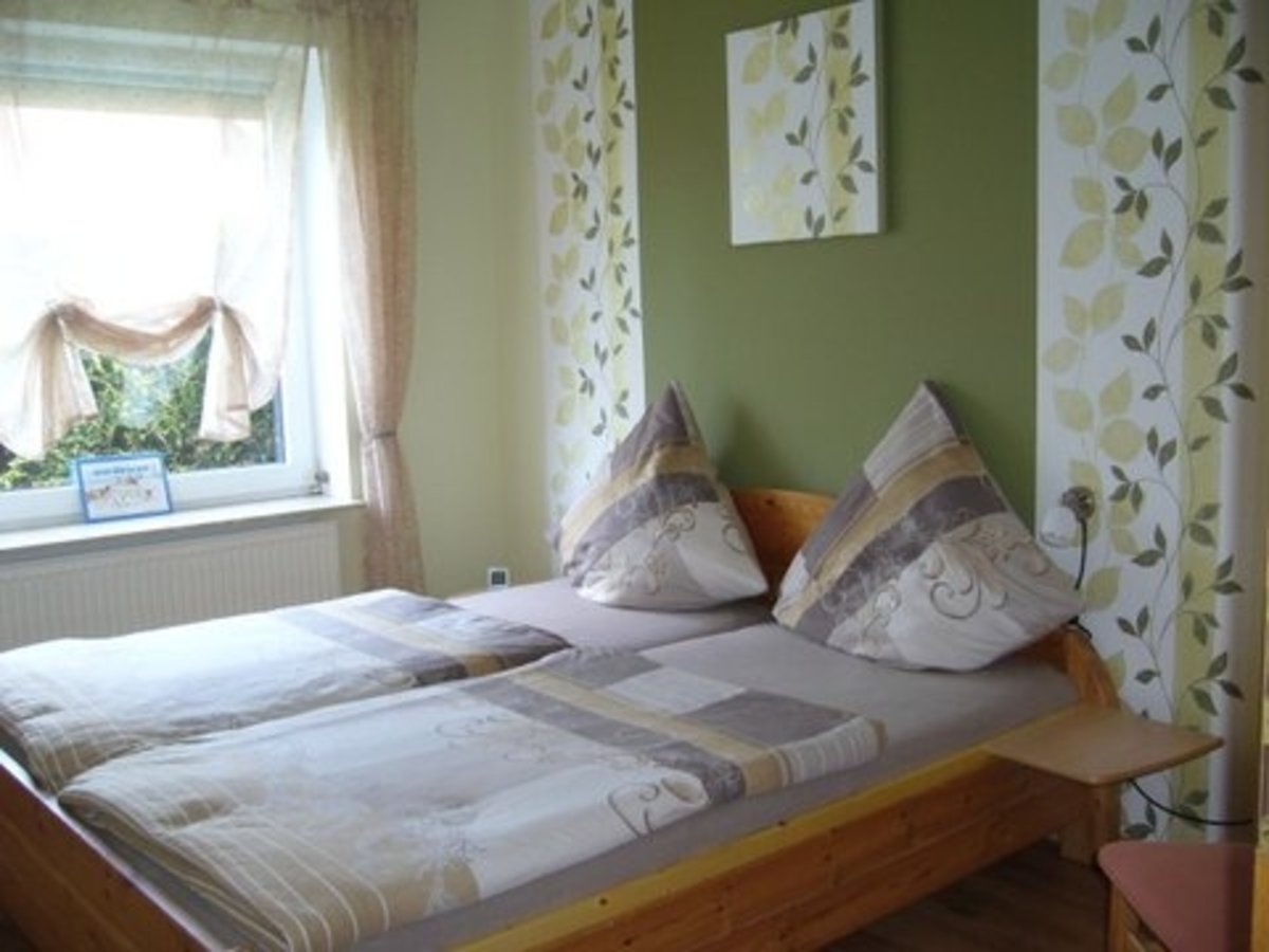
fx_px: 1283
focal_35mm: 35
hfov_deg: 52.6
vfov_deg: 40.7
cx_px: 634
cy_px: 476
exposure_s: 1/30
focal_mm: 5.8
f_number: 2.8
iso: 125
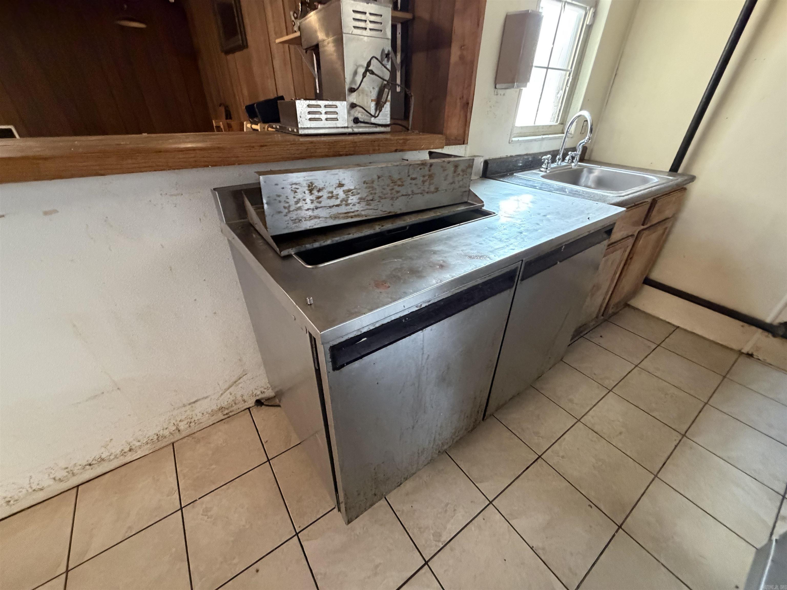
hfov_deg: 102.1
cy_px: 295
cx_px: 394
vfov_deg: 85.7
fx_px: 318
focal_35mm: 14
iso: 800
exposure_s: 1/60
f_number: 2.2
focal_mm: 2.22
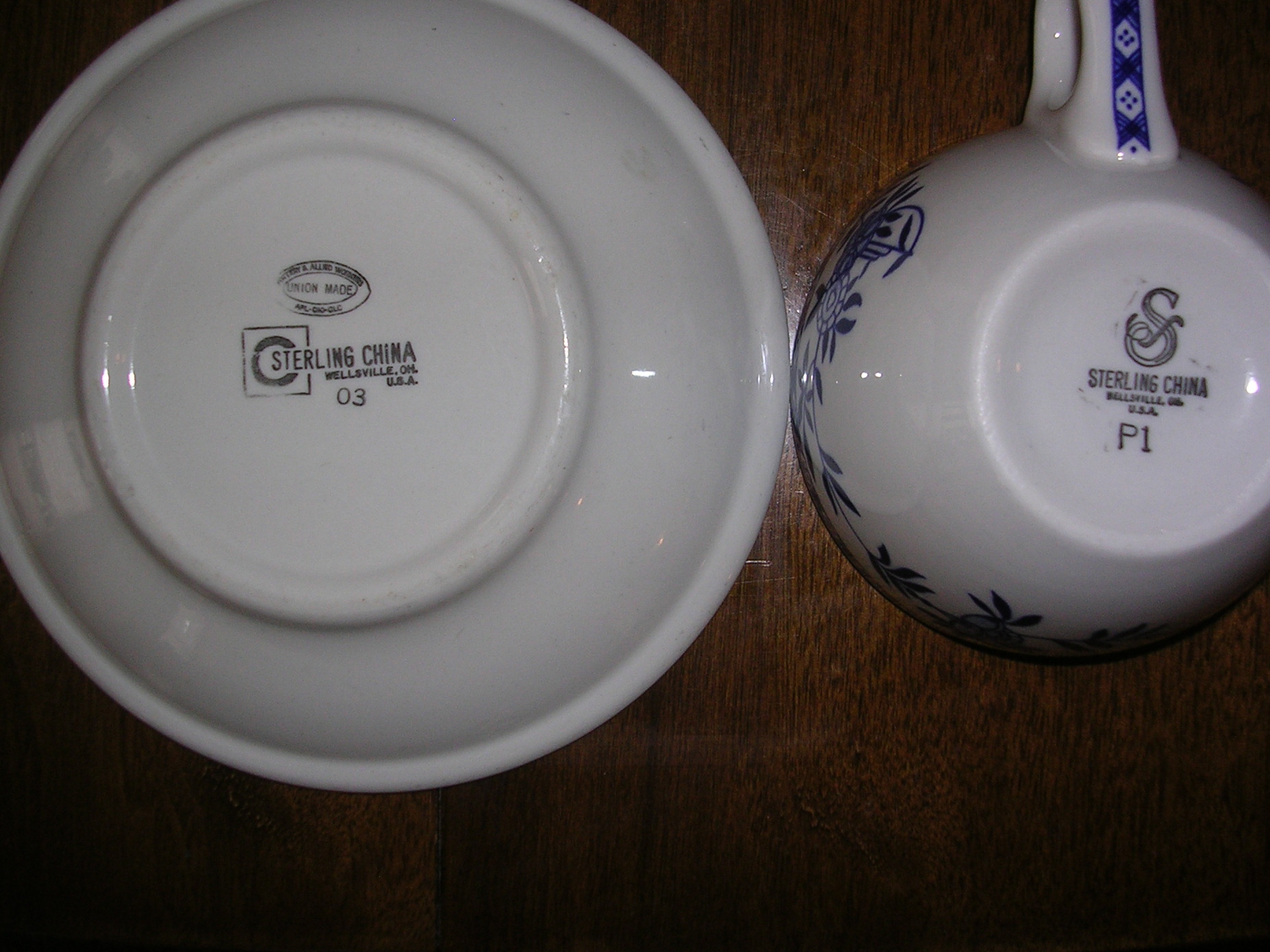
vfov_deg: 34.3
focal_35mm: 42
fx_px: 1541
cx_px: 625
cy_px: 438
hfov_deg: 44.8
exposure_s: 1/60.1
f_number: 2.8
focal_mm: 5.8
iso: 50
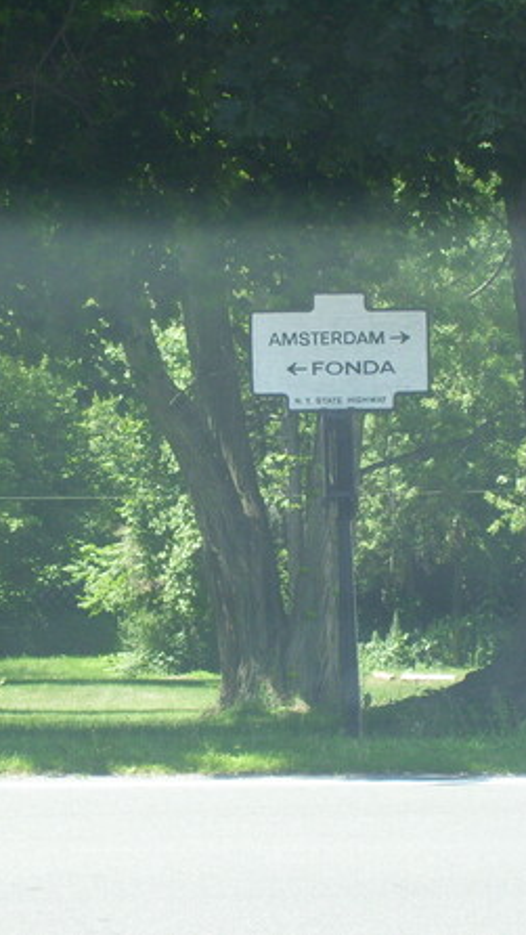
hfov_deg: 7.7
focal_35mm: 158
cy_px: 465
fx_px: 3916
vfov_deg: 13.6
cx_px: 289
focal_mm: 18
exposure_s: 1/250
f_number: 4.6
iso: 200
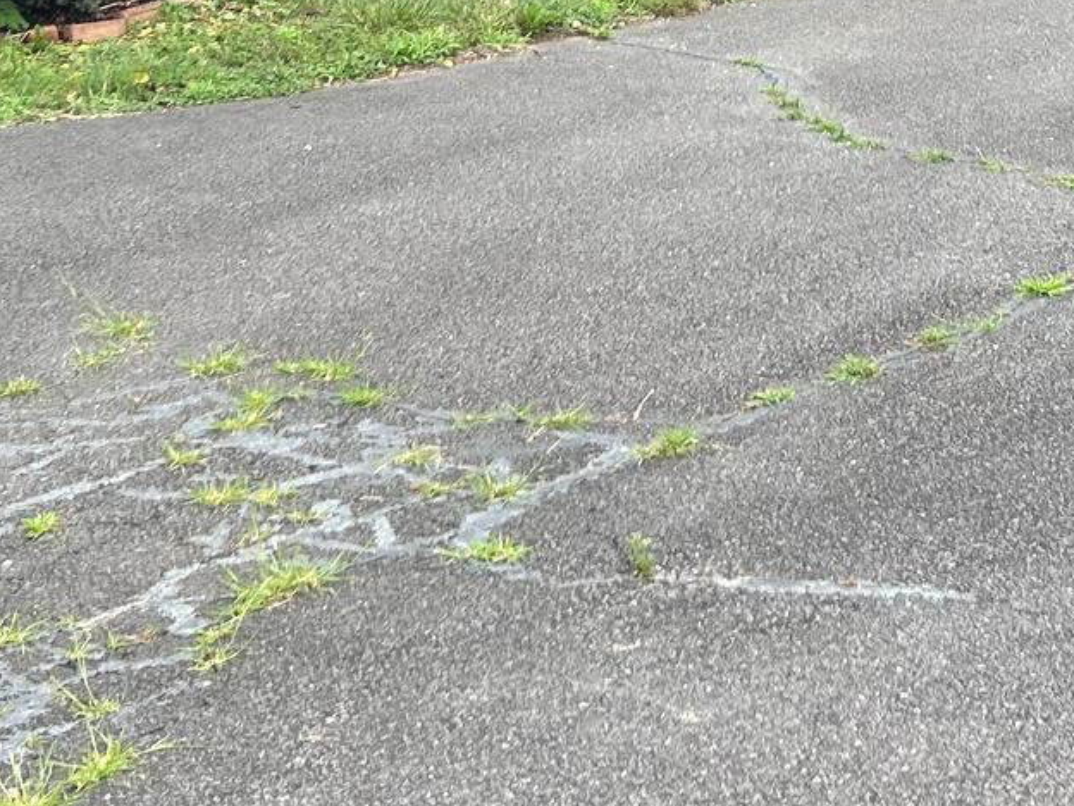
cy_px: -300
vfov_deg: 16.3
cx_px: 871
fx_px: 2637
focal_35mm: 85
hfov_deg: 22.7
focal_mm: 5.7
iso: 50
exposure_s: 1/982
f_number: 1.5
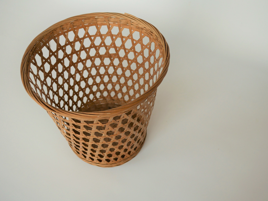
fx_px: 364
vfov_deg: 30.9
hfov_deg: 40.4
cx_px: 133
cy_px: 100
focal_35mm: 47
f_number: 2.5
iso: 200
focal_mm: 20
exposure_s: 1/250
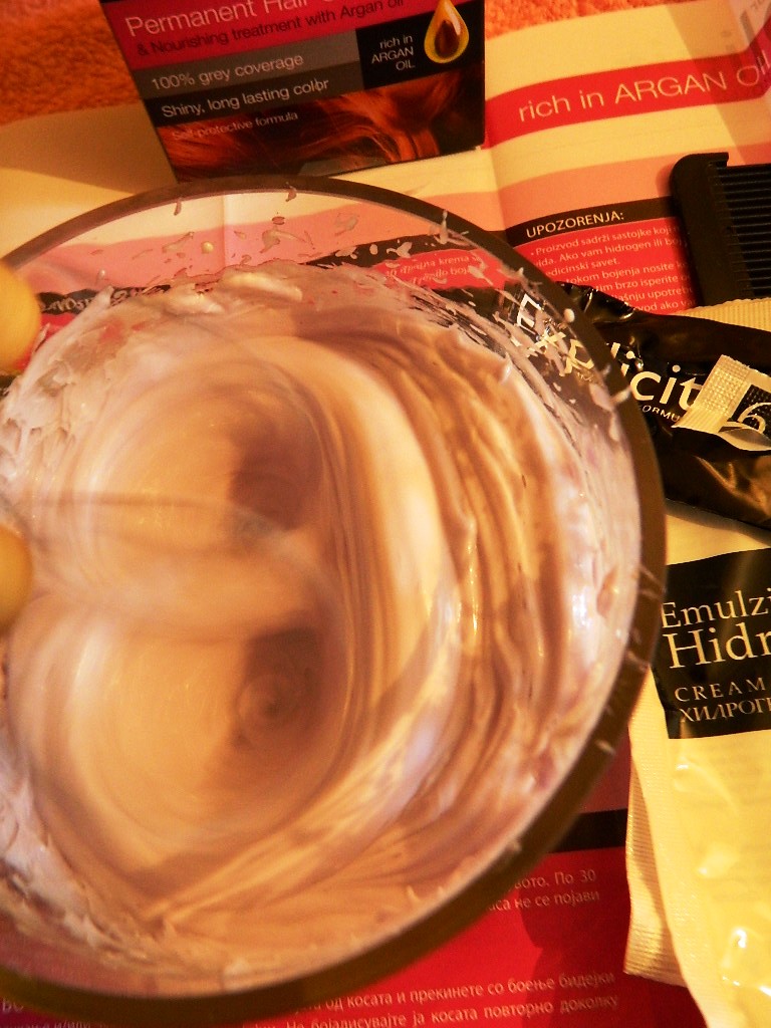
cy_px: 514
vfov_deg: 63.4
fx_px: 832
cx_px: 386
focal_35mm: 28
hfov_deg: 49.7
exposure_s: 1/20
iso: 400
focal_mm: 5.1
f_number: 3.2
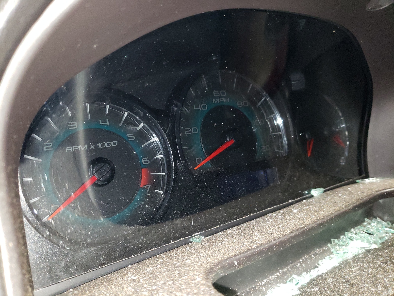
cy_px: 148
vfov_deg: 53.1
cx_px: 197
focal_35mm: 26
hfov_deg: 67.3
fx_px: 296
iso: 417
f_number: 1.5
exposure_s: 1/24
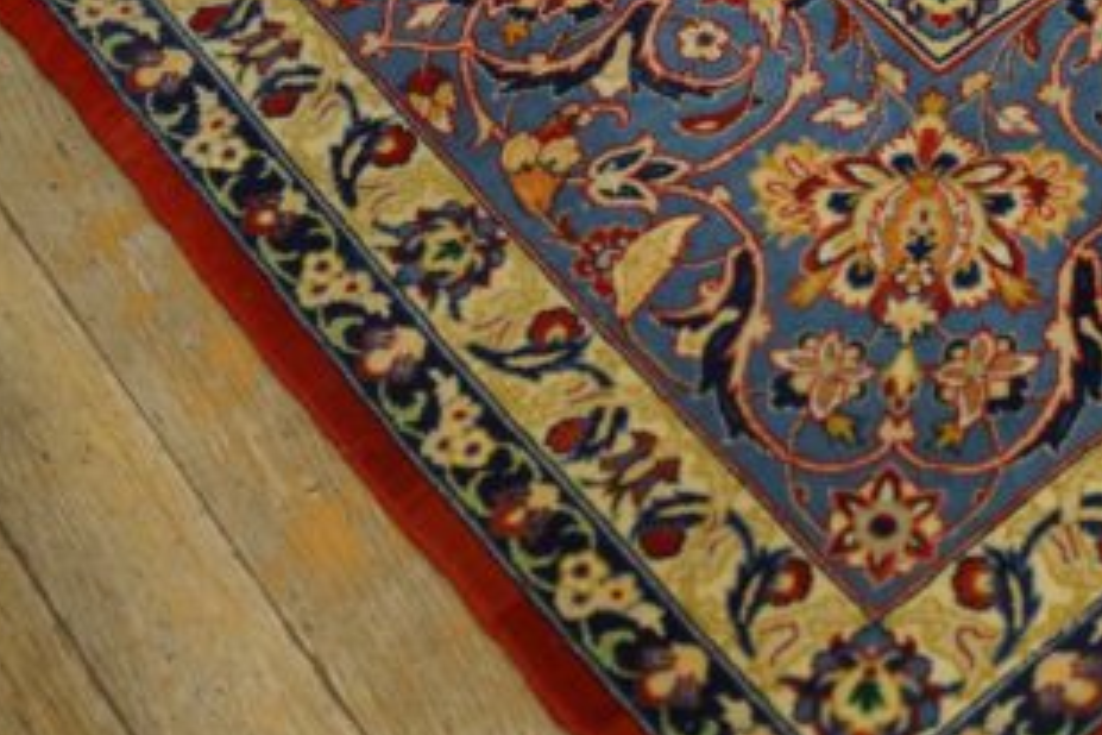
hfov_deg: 31.0
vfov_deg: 21.2
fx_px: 1959
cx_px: 785
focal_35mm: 64
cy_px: 434
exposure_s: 1/160
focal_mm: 22
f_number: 4
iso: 1250
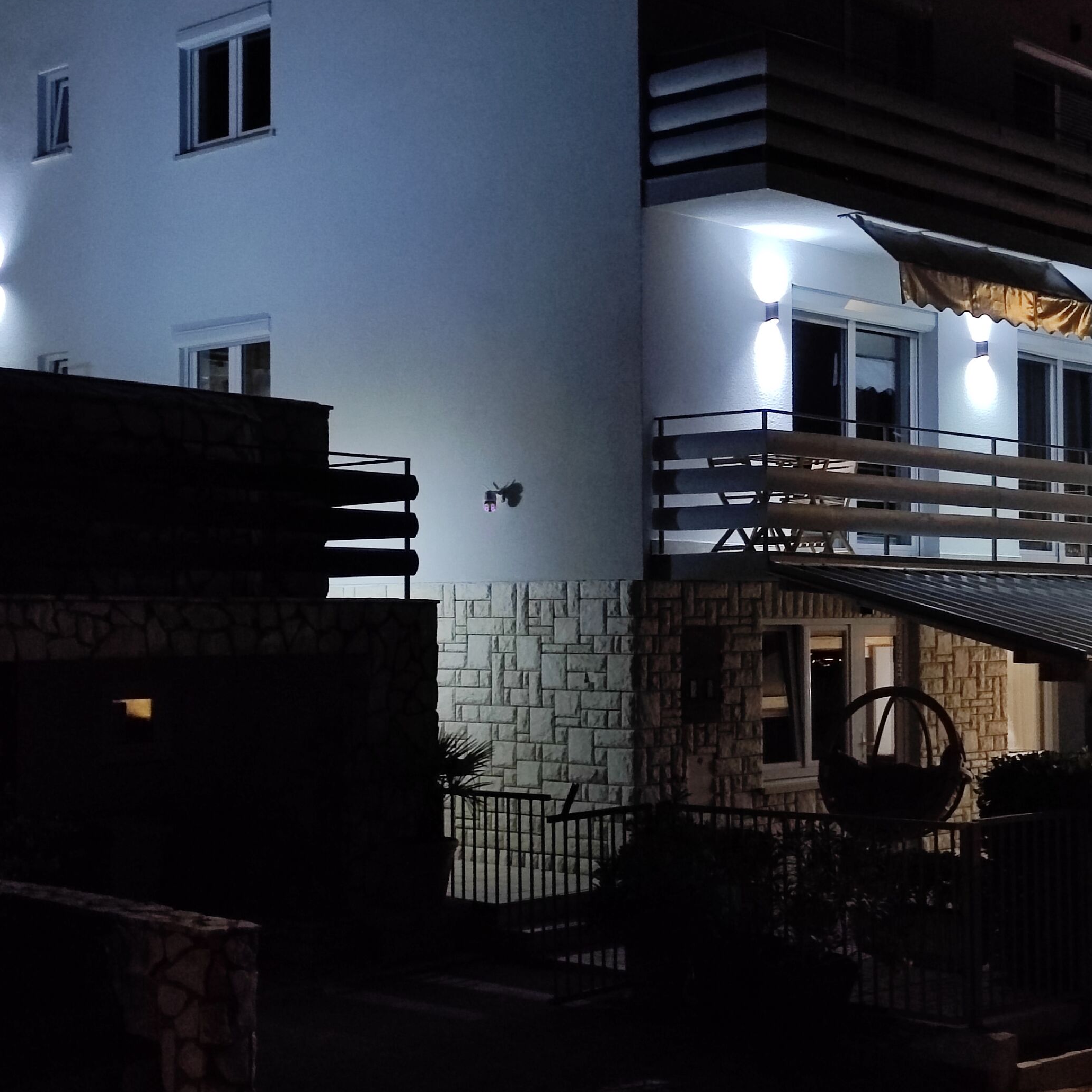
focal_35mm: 30
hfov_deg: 53.5
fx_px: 1071
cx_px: 673
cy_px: 540
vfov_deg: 54.0
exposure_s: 1/20
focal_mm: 4.7
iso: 886
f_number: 1.79
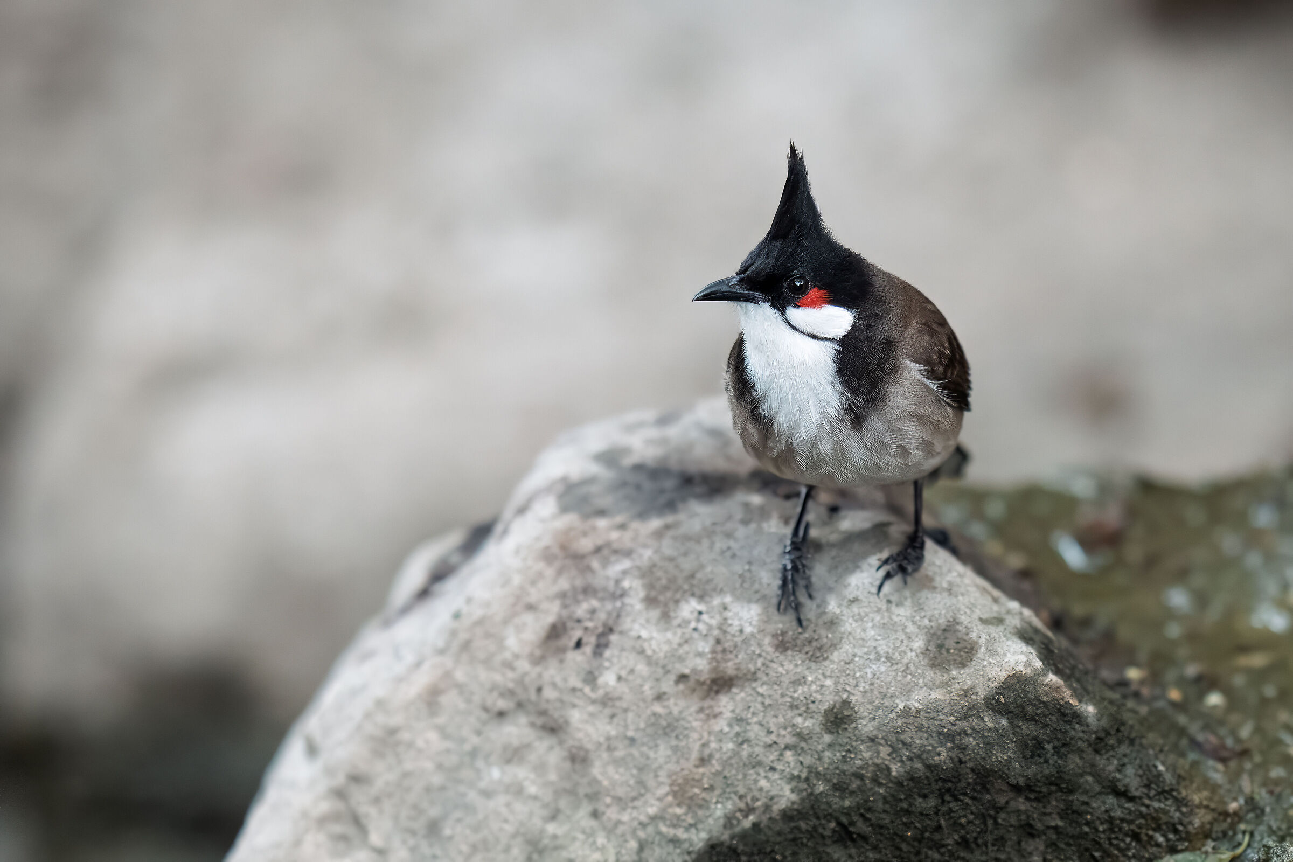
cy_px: 431
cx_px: 646
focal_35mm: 400
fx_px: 14366
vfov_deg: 3.4
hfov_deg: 5.2
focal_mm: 400
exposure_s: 1/3200
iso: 3200
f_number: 2.8
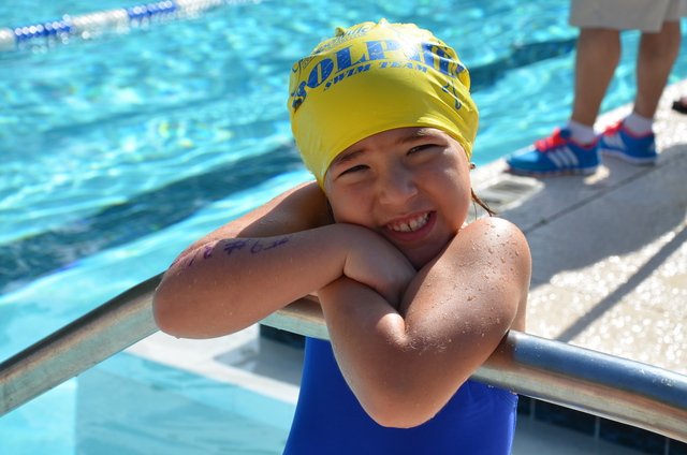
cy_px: 228
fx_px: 1657
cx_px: 344
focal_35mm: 87
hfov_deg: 23.4
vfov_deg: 15.6
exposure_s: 1/250
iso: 110
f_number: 8
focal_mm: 58
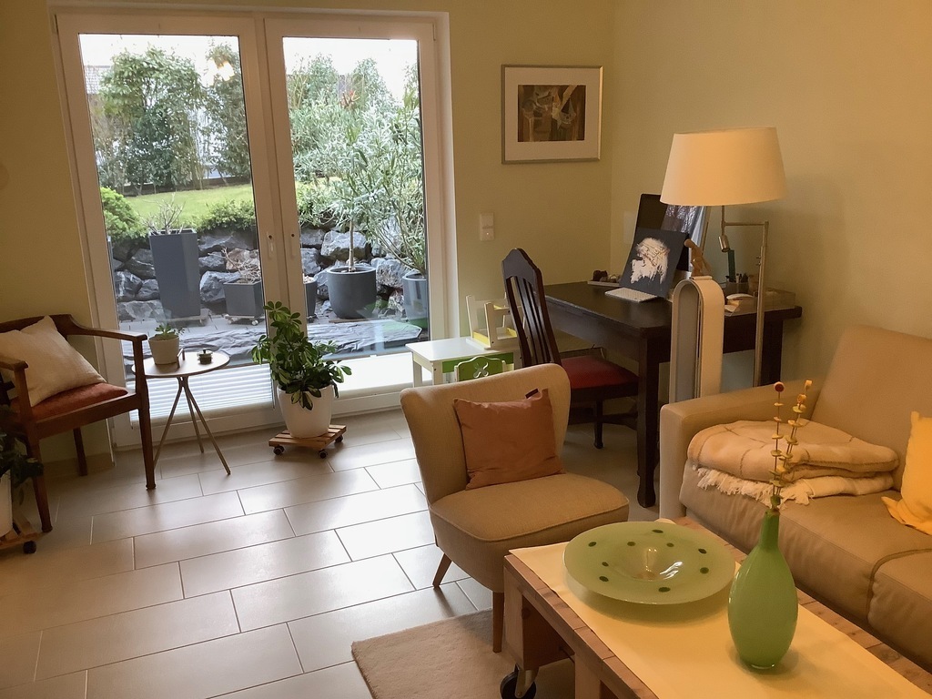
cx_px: 466
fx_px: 835
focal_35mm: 31
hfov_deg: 58.4
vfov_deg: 45.4
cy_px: 350
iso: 200
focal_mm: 3.3
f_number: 2.4
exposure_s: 1/60
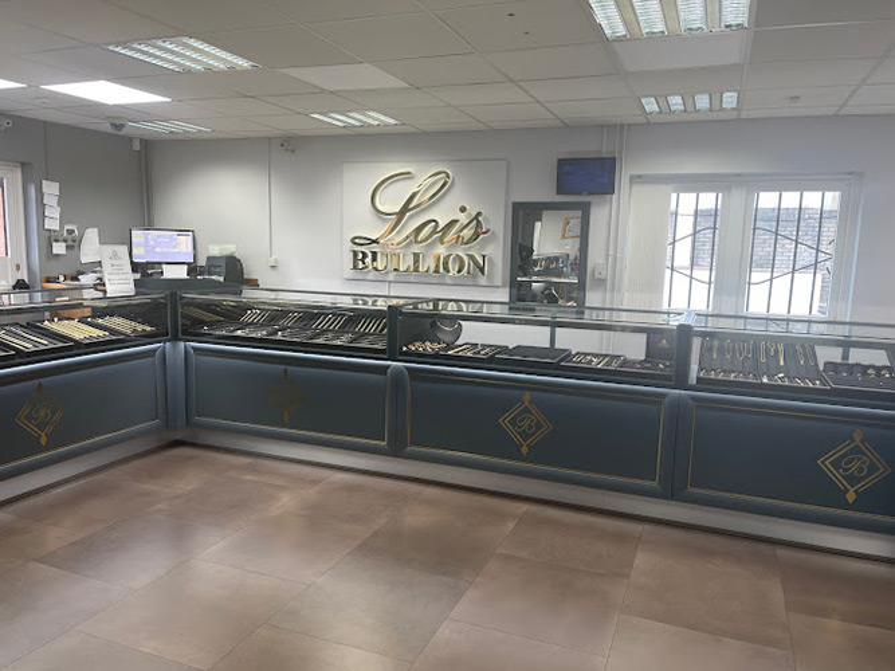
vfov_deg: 53.0
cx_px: 448
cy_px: 336
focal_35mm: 26
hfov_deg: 67.3
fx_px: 672
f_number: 1.5
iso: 32
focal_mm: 5.7
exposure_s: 1/100
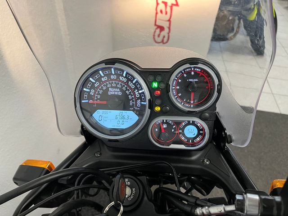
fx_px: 216
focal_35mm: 26
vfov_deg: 53.1
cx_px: 144
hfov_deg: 67.3
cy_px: 108
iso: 80
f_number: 1.6
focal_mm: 5.1
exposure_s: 1/50
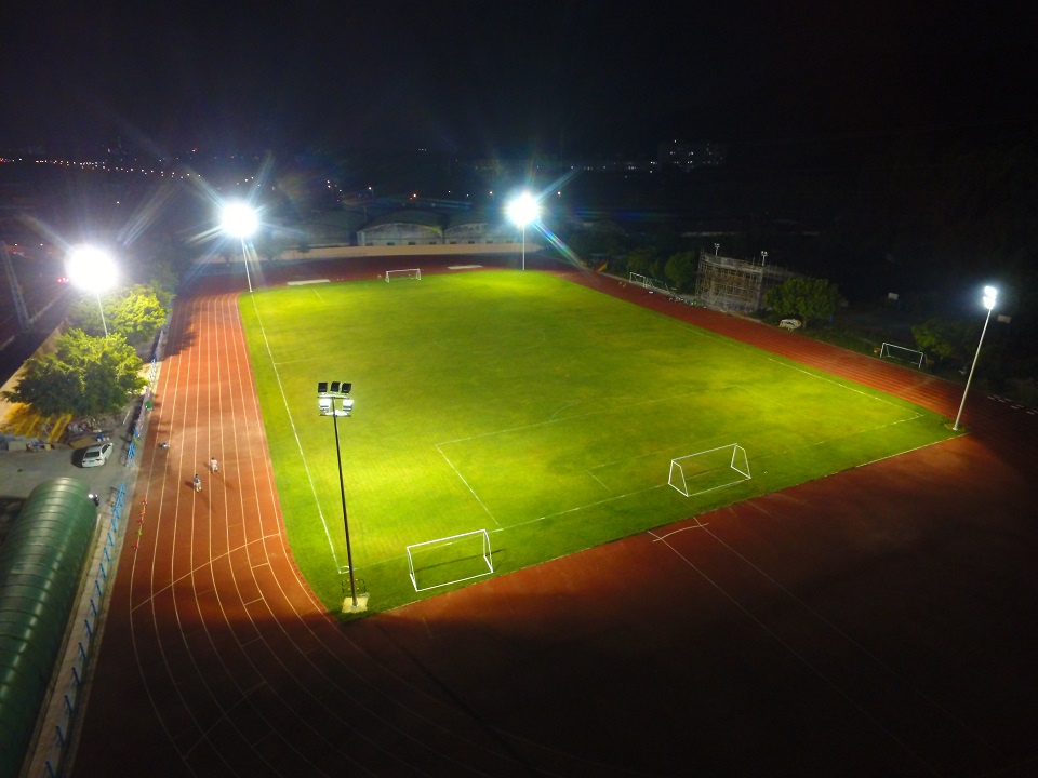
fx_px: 600
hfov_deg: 81.7
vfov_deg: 66.0
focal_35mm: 20
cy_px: 389
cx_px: 519
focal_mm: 3.61
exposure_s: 1/12.5
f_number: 2.8
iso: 770
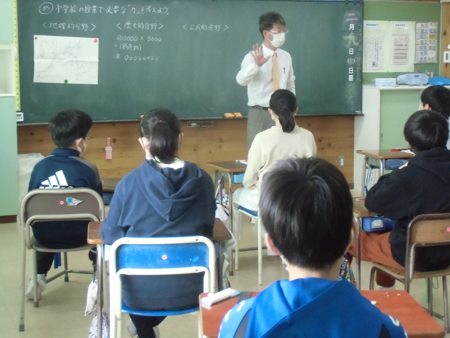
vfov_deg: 23.3
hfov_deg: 30.7
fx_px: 819
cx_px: 225
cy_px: 169
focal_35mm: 63
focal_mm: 11.17
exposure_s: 1/40
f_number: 4.6
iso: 800
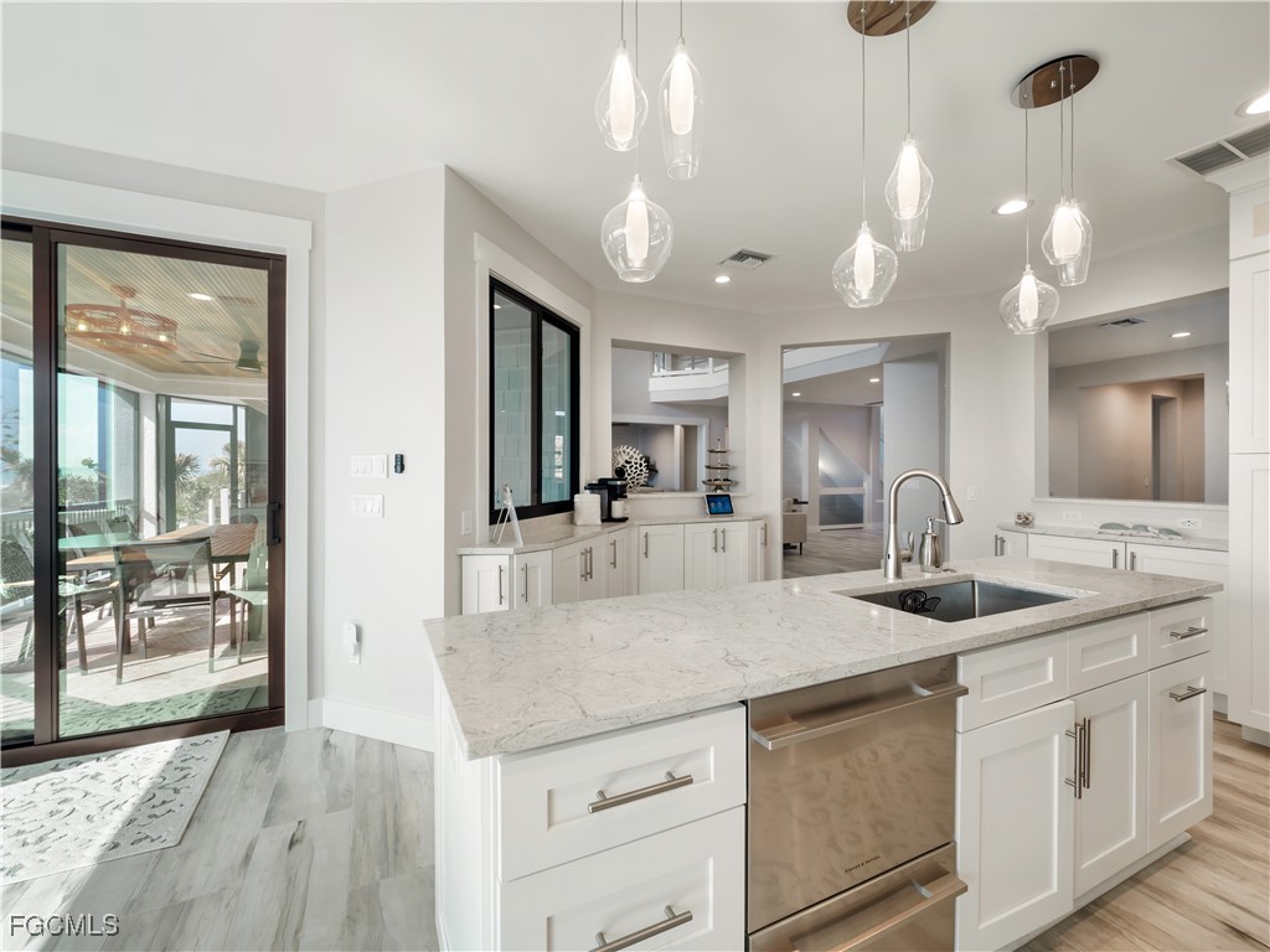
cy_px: 476
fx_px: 514
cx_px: 635
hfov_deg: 102.1
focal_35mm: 14
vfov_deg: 85.7
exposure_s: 1/13
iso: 200
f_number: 7.1
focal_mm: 7
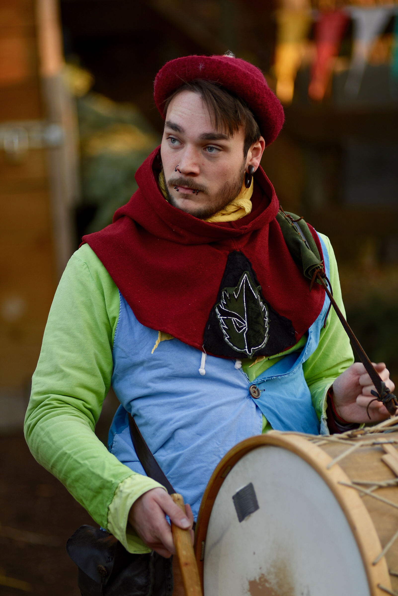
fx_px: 2982
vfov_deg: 11.4
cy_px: 298
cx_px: 199
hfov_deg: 7.6
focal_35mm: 180
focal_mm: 180
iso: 100
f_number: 2.8
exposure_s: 1/180
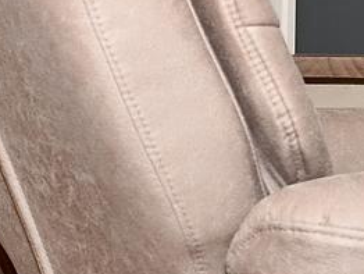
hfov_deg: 8.5
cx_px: -239
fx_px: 2368
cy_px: 152
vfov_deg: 6.6
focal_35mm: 225
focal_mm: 30
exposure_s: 1/60
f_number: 8
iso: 400
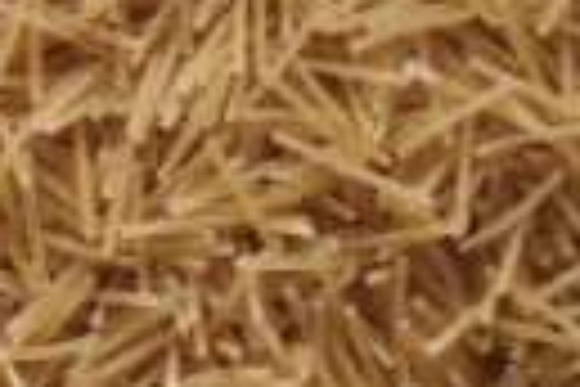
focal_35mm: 311
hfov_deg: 6.1
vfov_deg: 4.4
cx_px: -1138
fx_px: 5010
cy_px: 387
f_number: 8
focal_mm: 50
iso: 160
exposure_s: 1/100
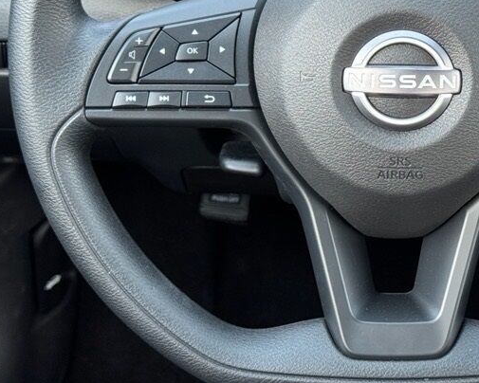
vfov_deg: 16.0
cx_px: 404
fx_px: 1347
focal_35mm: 95
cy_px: 28
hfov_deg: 19.9
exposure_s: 1/121
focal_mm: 6.76
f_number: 1.78
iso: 80
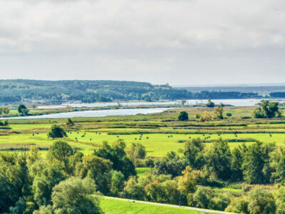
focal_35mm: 200
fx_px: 1648
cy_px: 107
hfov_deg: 9.9
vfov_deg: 7.4
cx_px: 142
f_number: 9
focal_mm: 100
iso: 200
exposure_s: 1/400
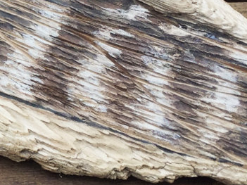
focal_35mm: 124
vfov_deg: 11.9
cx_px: -137
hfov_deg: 14.7
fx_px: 884
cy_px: 15
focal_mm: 4.15
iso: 32
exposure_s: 1/338
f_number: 2.2
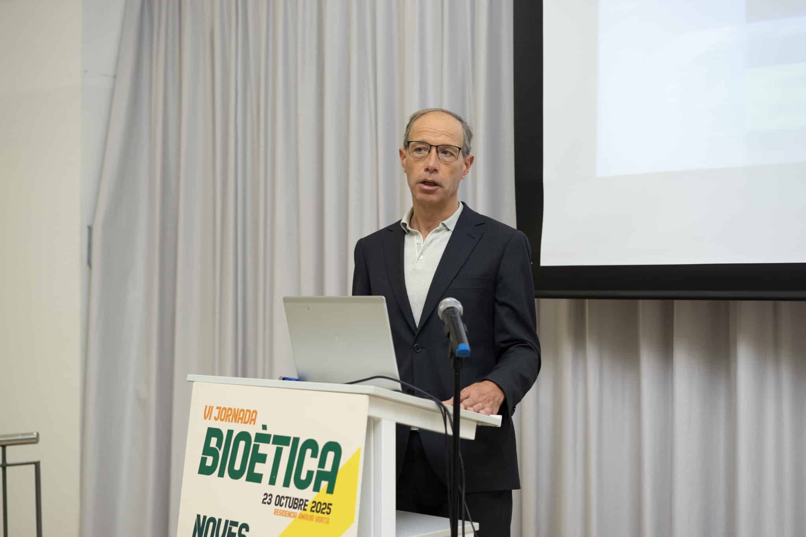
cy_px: 268
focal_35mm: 55
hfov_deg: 36.2
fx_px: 1231
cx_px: 403
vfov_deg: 24.6
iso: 400
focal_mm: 55
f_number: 2.8
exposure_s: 1/160
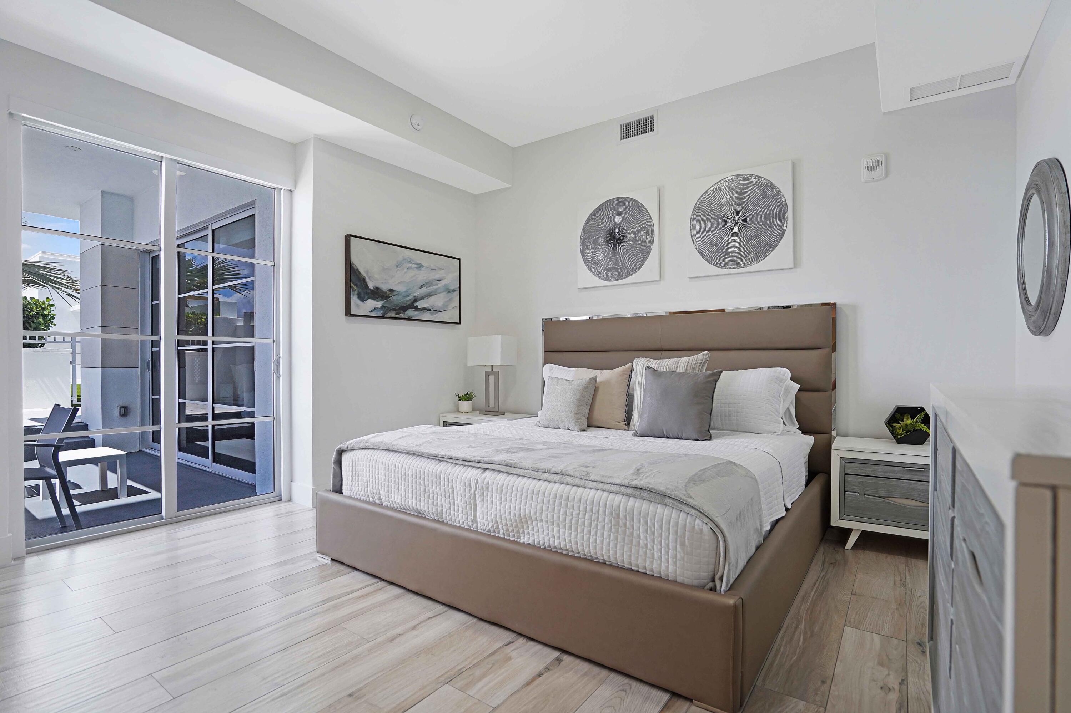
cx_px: 536
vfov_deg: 73.7
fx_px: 476
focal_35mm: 16
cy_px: 356
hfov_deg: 96.7
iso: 640
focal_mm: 16
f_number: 5
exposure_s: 1/200
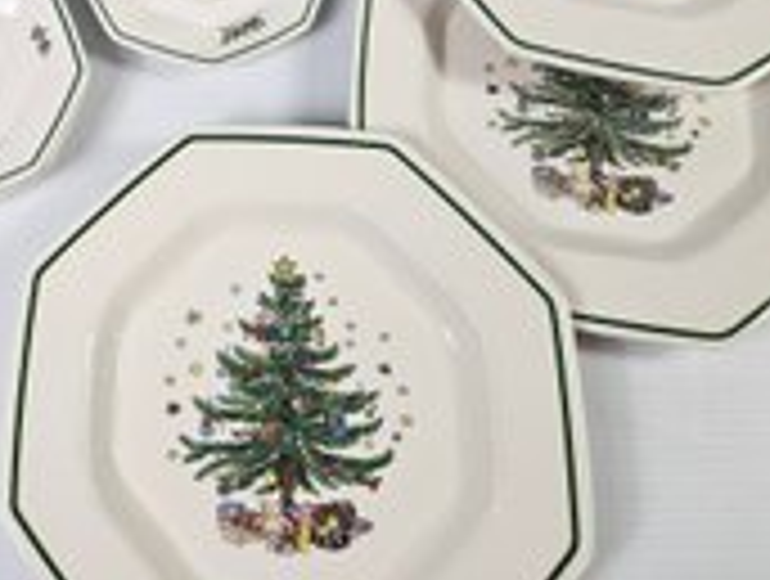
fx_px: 1025
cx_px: 173
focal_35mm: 46
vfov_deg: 29.7
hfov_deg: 39.8
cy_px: 11
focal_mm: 5.4
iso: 100
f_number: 1.8
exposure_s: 1/120
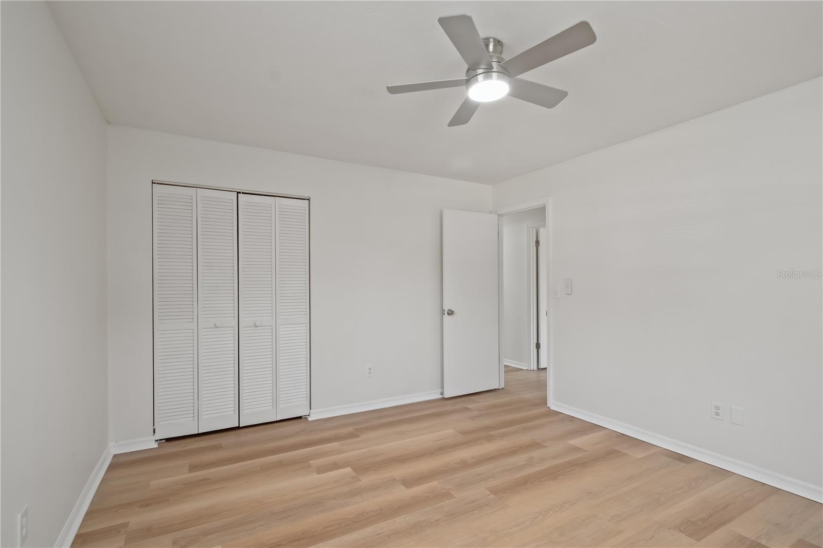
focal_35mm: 16
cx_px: 412
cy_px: 274
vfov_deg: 72.0
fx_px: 377
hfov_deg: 95.0
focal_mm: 11
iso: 250
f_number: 9
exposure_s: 1/4
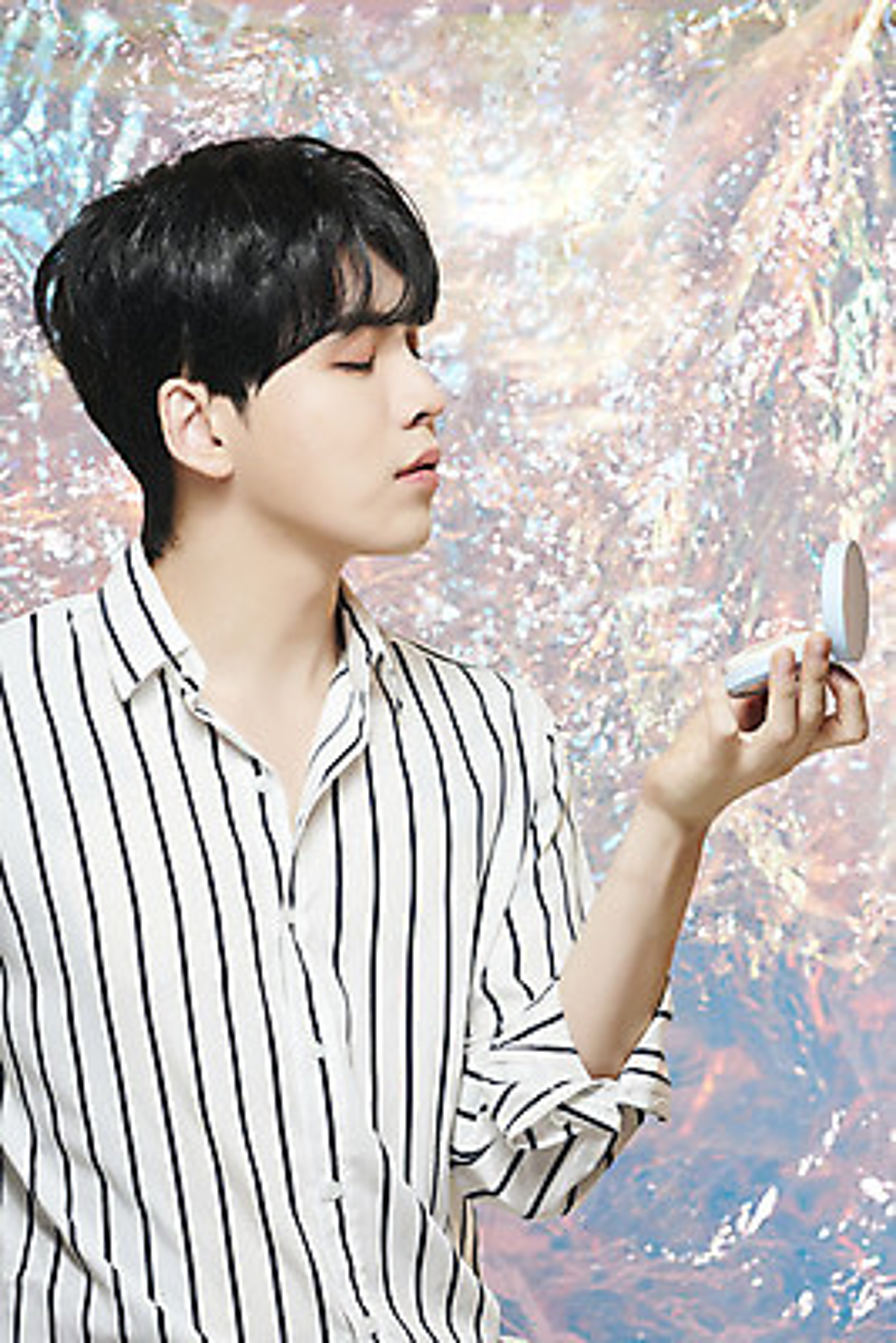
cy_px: 672
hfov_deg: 13.4
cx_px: 448
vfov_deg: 20.0
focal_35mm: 102
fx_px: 3804
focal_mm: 102
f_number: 5.6
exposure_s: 1/125
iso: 64
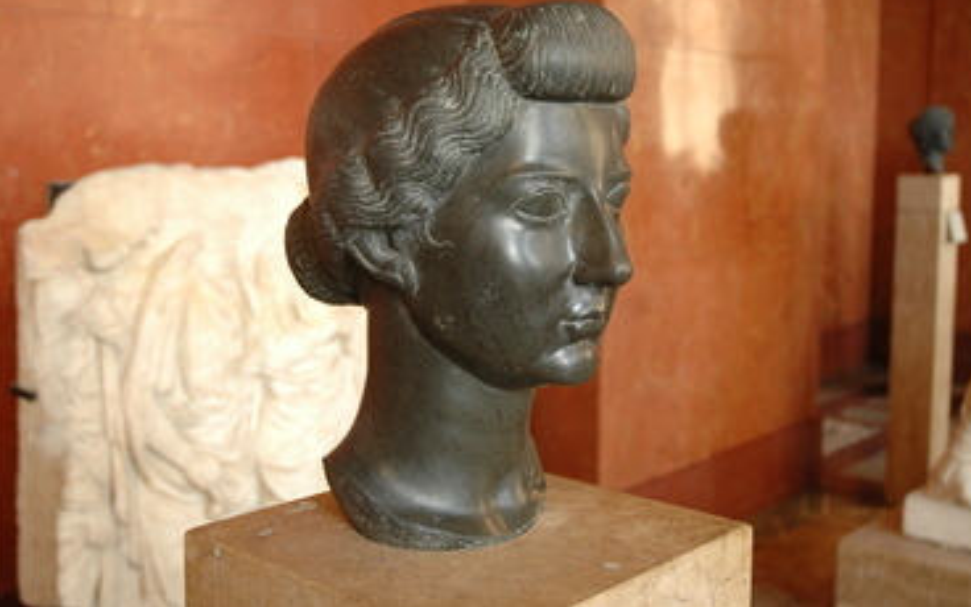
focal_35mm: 46
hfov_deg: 43.8
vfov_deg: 28.1
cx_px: 515
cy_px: 224
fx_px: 1207
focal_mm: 25
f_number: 3.8
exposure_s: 1/20
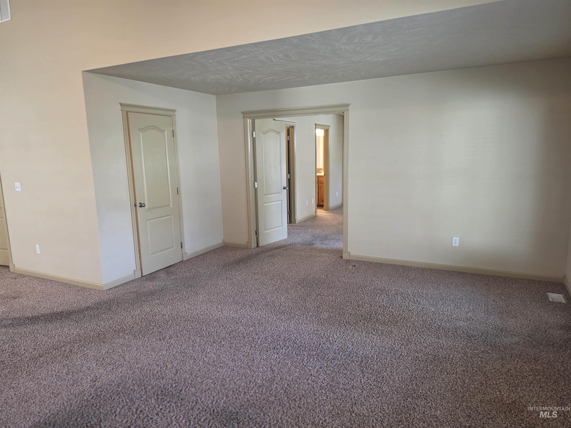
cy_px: 214
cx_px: 286
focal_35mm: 23
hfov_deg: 73.9
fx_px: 379
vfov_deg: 58.9
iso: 200
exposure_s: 1/120
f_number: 1.4
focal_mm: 6.5
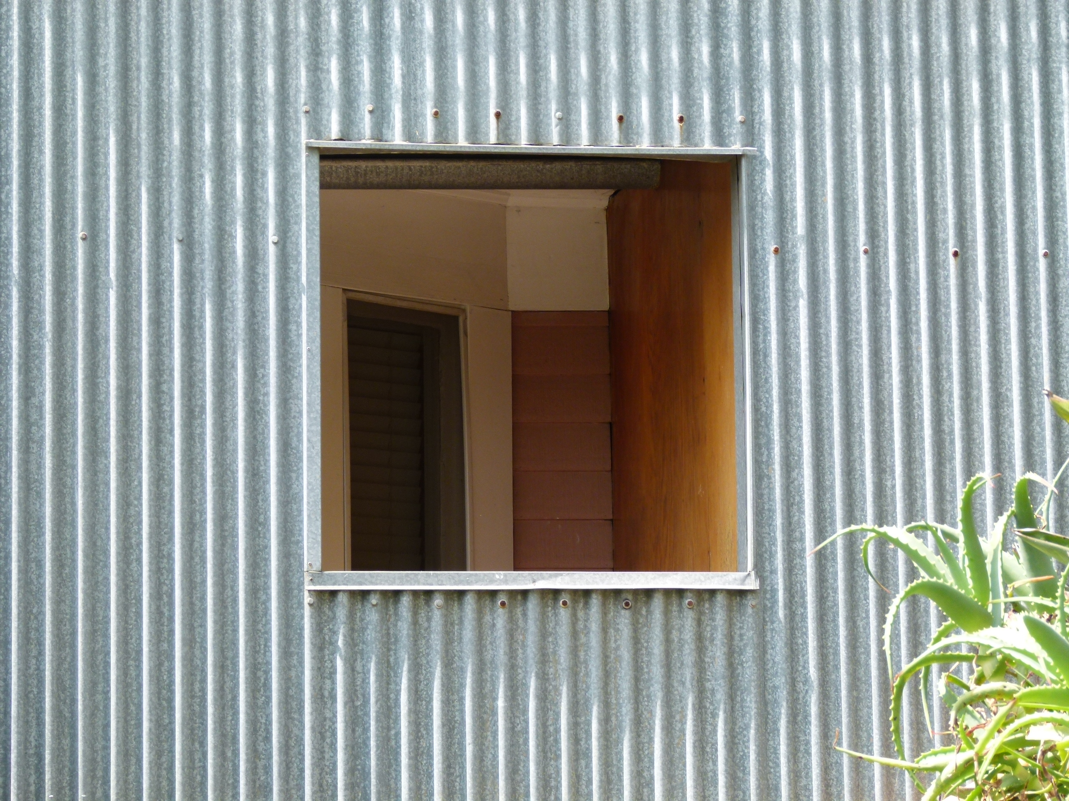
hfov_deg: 15.9
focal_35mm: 124
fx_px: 3829
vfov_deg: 12.0
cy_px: 400
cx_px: 534
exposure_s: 1/160
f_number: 4
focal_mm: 22.2
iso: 100
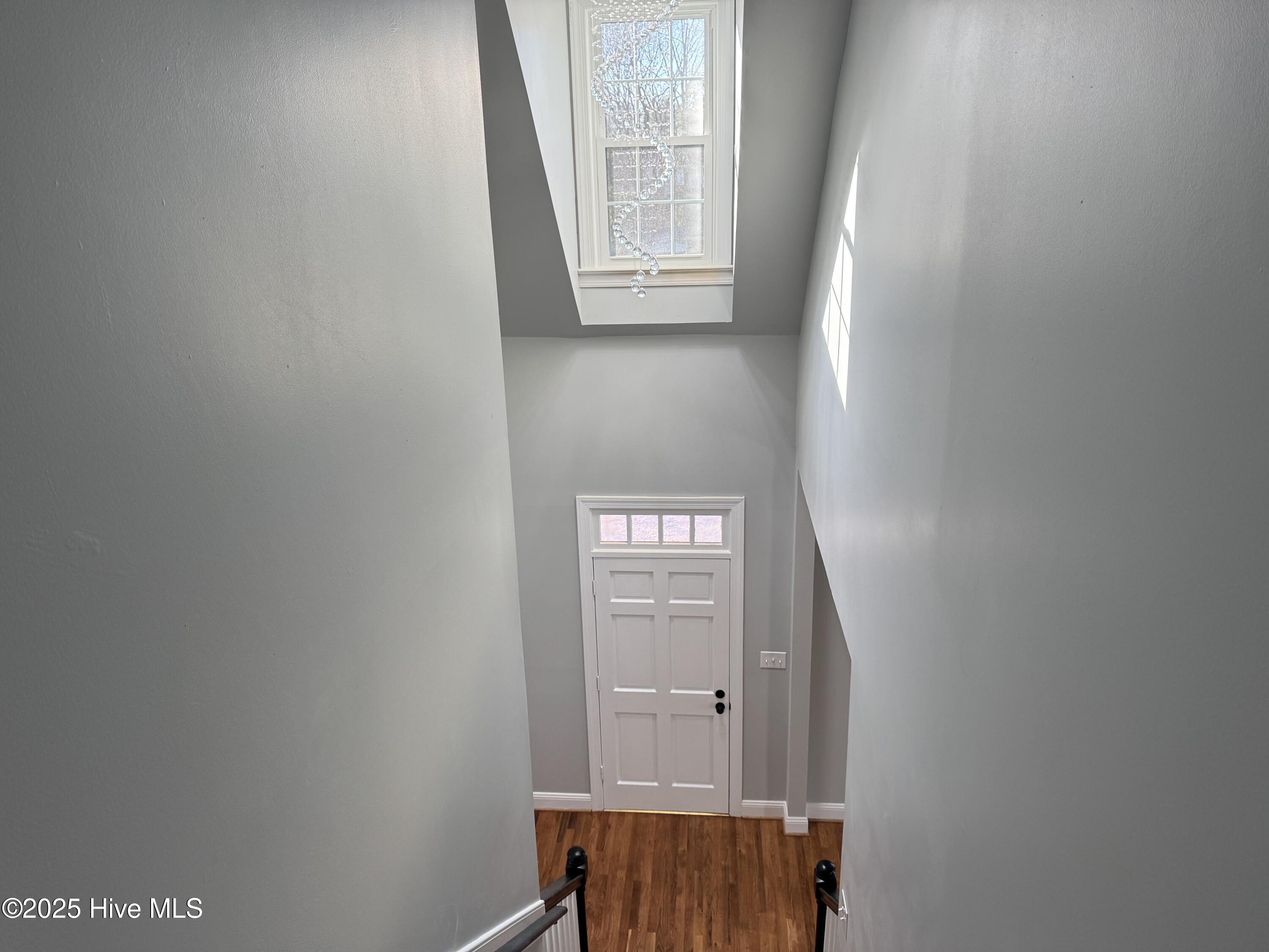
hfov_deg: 71.6
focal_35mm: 24
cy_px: 476
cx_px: 634
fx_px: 880
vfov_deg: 56.8
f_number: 1.78
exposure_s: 1/148
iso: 100
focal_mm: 6.76
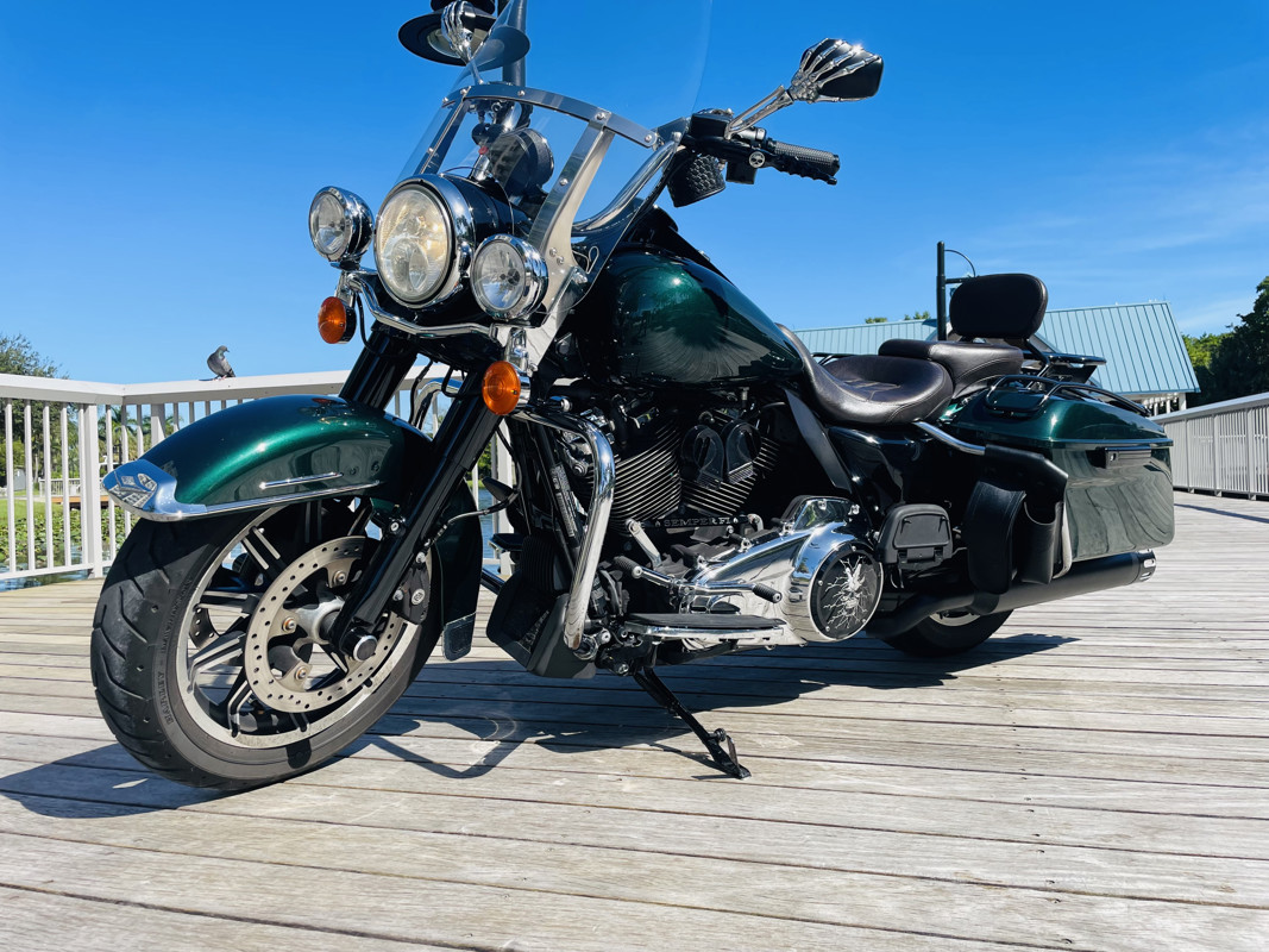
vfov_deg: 53.1
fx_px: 953
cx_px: 634
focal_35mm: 26
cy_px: 476
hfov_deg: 67.3
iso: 32
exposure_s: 1/2506
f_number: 1.6
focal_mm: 4.2
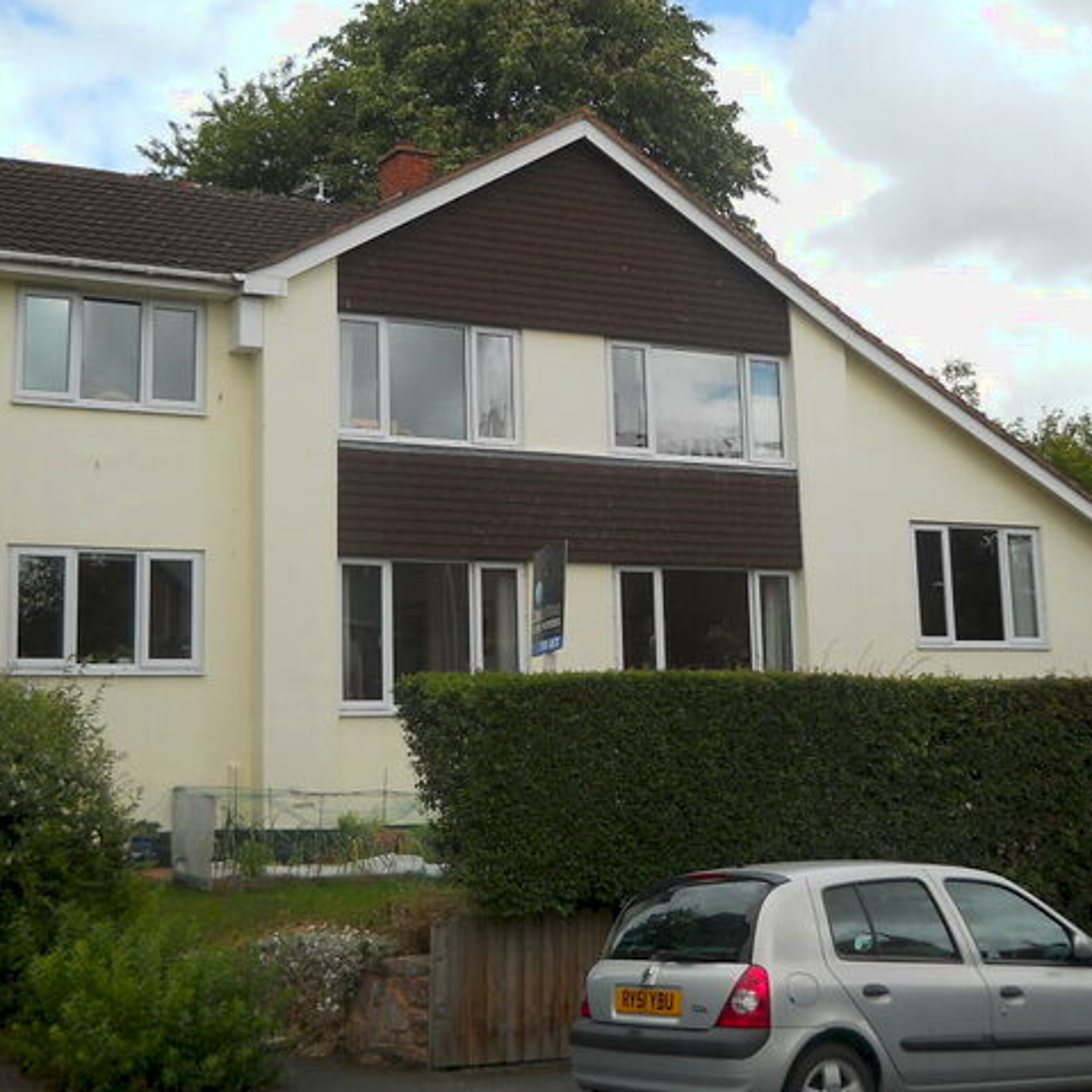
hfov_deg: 32.2
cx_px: 593
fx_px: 1892
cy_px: 505
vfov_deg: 32.2
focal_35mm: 53
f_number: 5.5
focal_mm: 6.72
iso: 80
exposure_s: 1/200
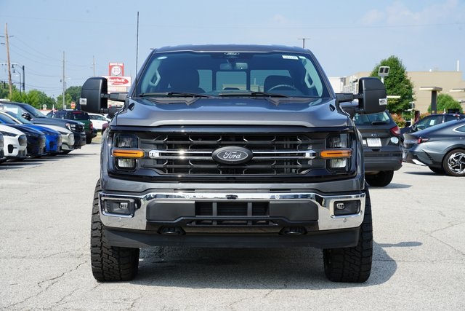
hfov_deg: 28.1
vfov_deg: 18.9
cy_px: 156
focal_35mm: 72
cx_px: 232
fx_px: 930
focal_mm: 72
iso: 100
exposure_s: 1/100
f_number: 11
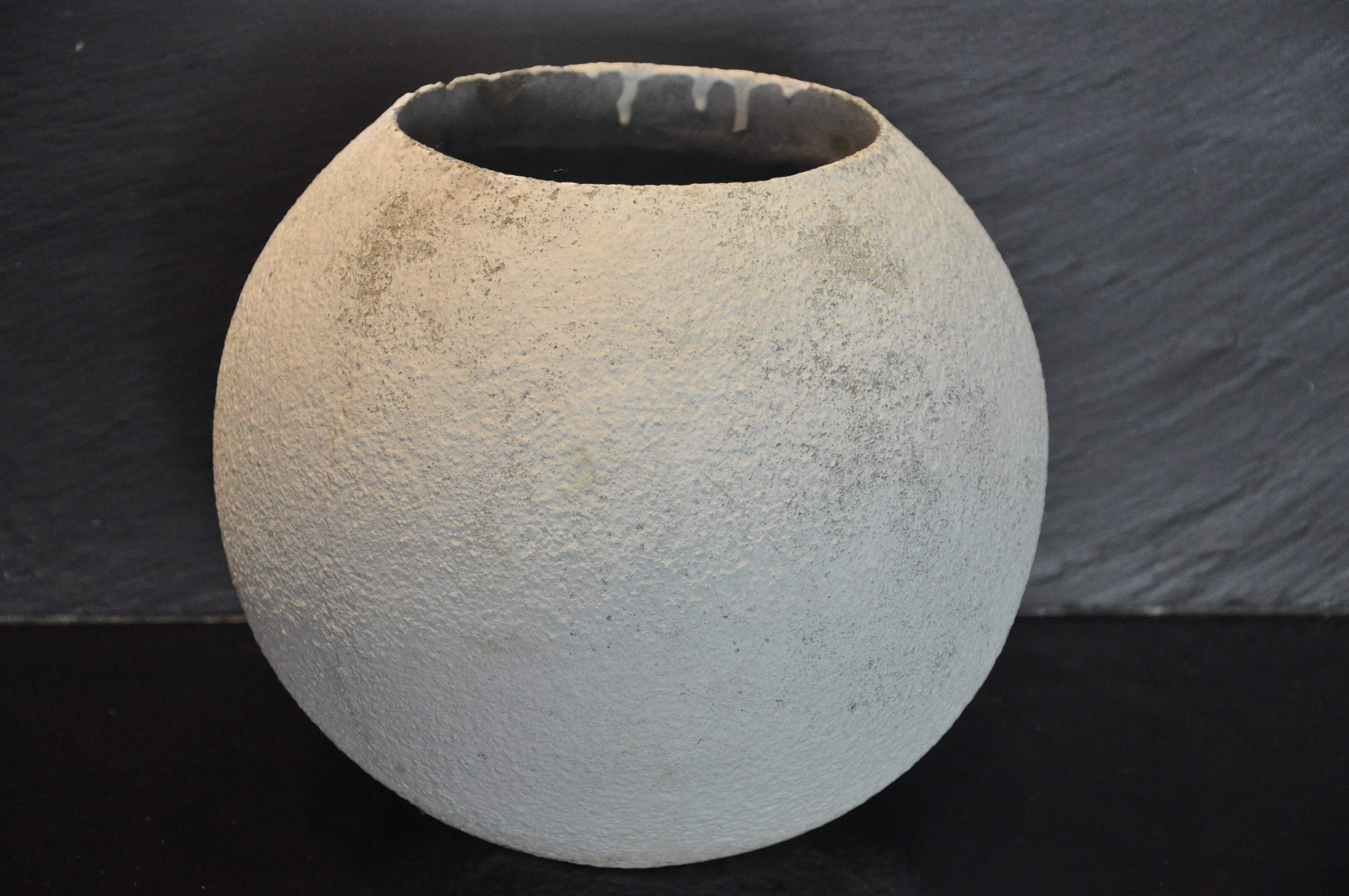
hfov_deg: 19.5
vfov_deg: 13.0
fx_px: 3930
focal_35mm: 105
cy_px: 448
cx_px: 674
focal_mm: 70
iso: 1600
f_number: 5.3
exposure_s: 1/100
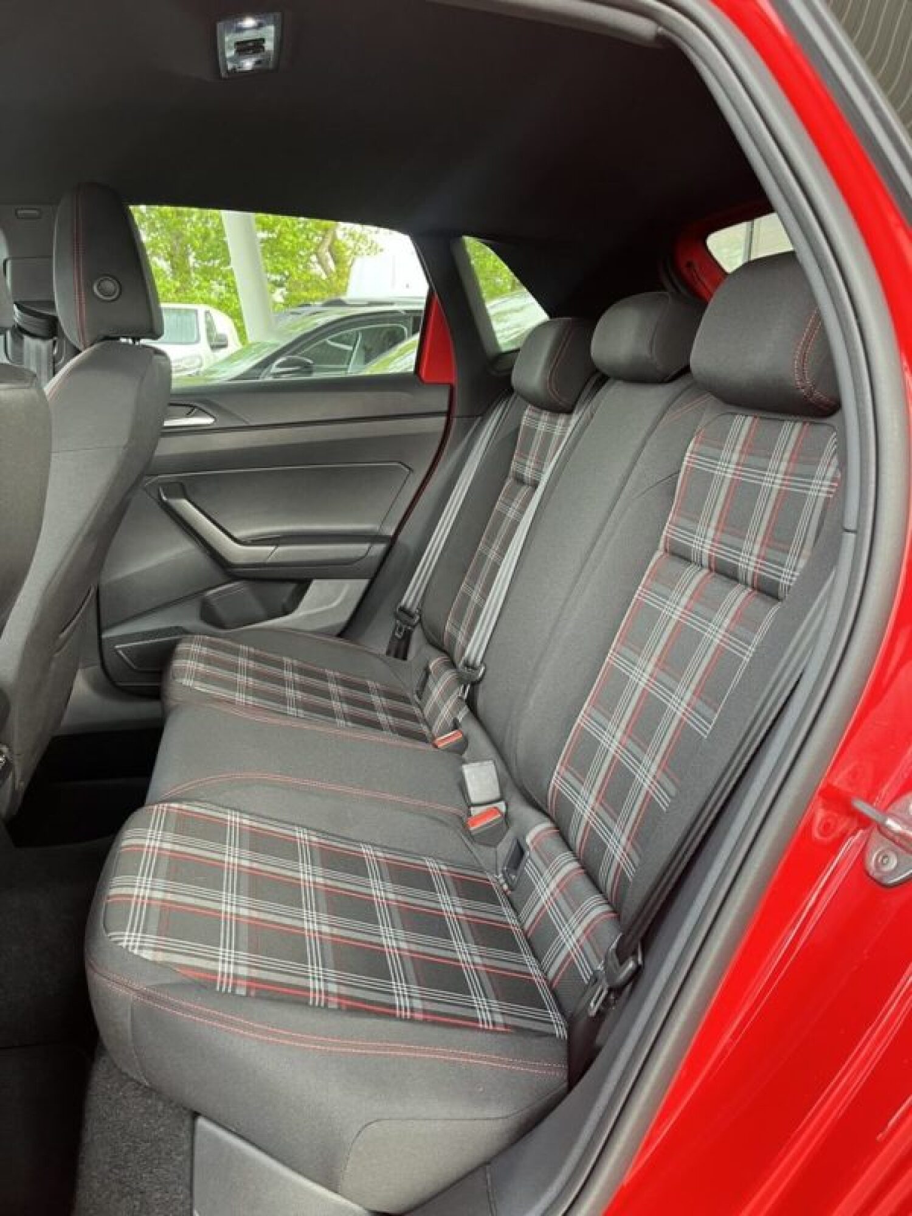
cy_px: 608
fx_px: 913
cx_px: 456
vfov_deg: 67.3
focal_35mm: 26
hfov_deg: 53.1
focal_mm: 5.1
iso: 125
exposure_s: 1/68
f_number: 1.6
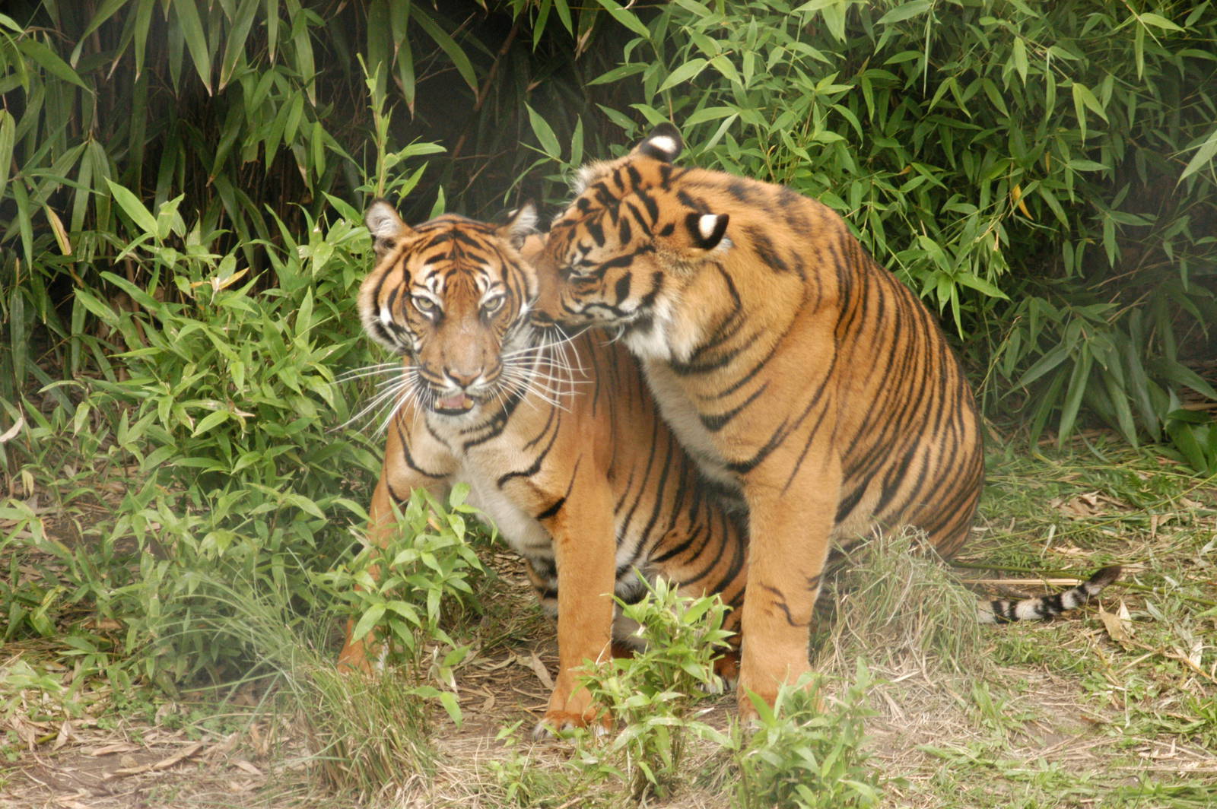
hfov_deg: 10.2
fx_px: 6840
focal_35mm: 202
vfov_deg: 6.8
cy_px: 404
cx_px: 608
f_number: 5
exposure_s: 1/350
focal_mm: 135
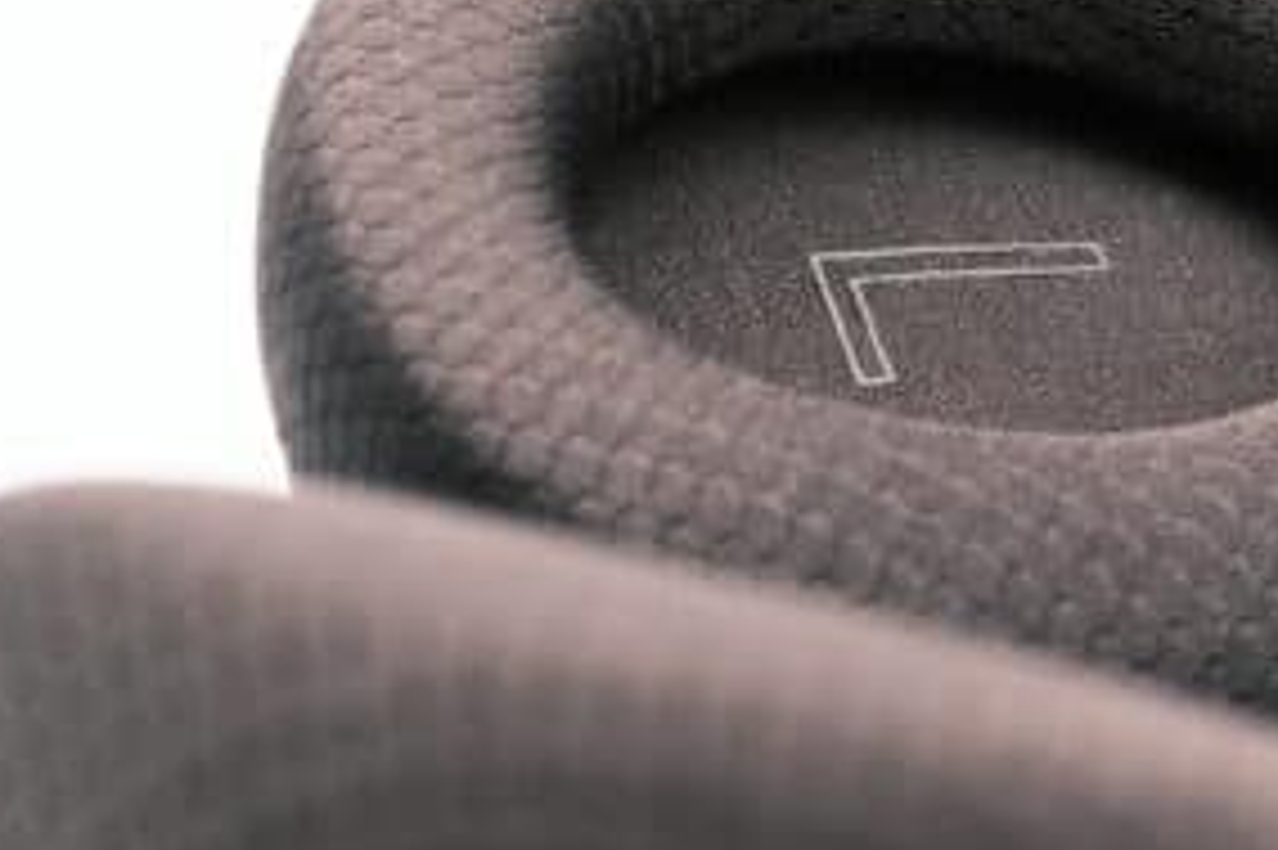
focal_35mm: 103
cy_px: 445
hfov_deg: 19.8
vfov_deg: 13.3
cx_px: 810
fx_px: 3654
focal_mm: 50
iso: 3200
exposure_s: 1/80
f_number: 8
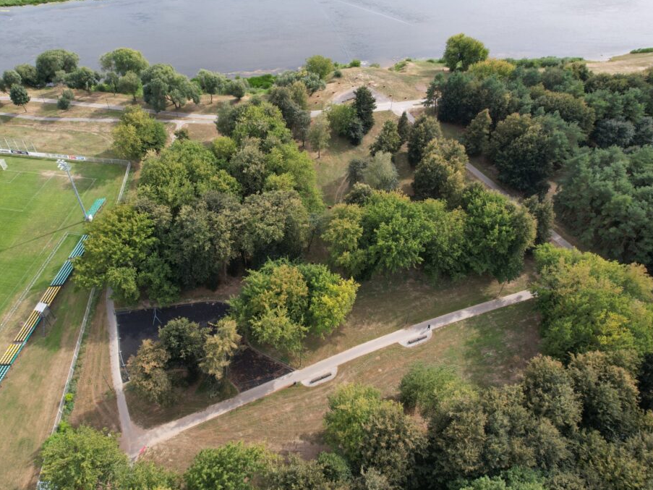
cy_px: 244
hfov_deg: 71.5
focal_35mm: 24
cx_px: 299
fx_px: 453
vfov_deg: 56.8
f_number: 2.8
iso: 100
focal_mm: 8.38
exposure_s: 1/640
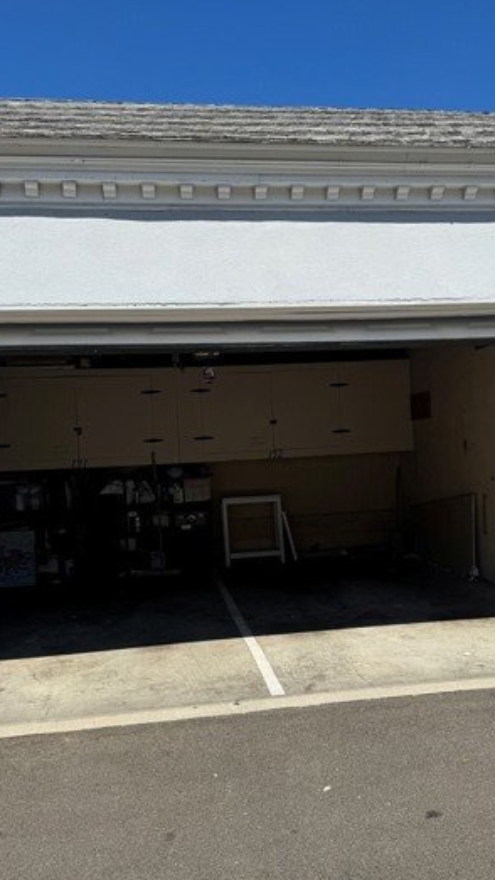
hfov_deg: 36.6
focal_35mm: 32
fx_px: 747
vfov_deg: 61.0
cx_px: 278
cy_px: 469
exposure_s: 1/6410
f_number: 1.78
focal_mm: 6.76
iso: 80
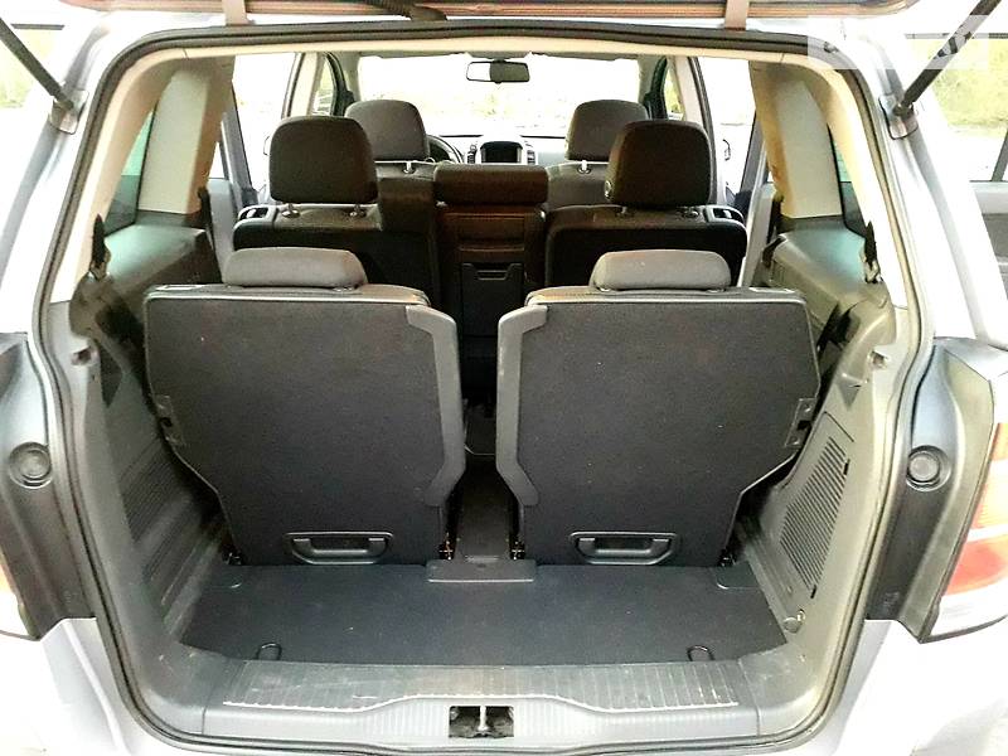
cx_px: 504
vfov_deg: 51.4
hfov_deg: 65.3
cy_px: 378
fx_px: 786
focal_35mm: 27
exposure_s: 1/10
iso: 800
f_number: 1.9
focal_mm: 3.6
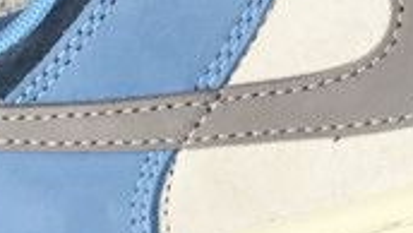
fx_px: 1940
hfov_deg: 12.1
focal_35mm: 177
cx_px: 353
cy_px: 40
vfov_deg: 6.9
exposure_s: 1/50
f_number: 2.4
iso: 25
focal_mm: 3.3
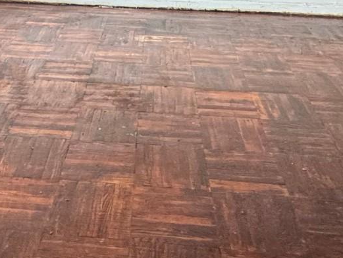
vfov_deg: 21.5
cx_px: 103
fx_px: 545
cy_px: -146
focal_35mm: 55
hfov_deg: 34.5
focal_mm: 2.22
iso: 500
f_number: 2.2
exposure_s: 1/60
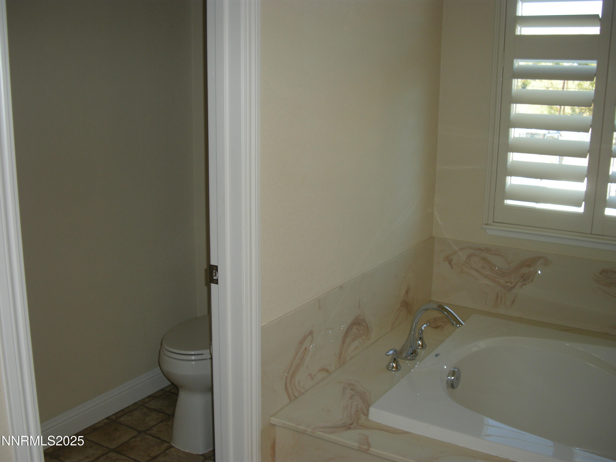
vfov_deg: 38.7
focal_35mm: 37
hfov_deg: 50.1
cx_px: 308
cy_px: 231
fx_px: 658
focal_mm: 7.9
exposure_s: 1/53.1
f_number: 2.8
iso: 64
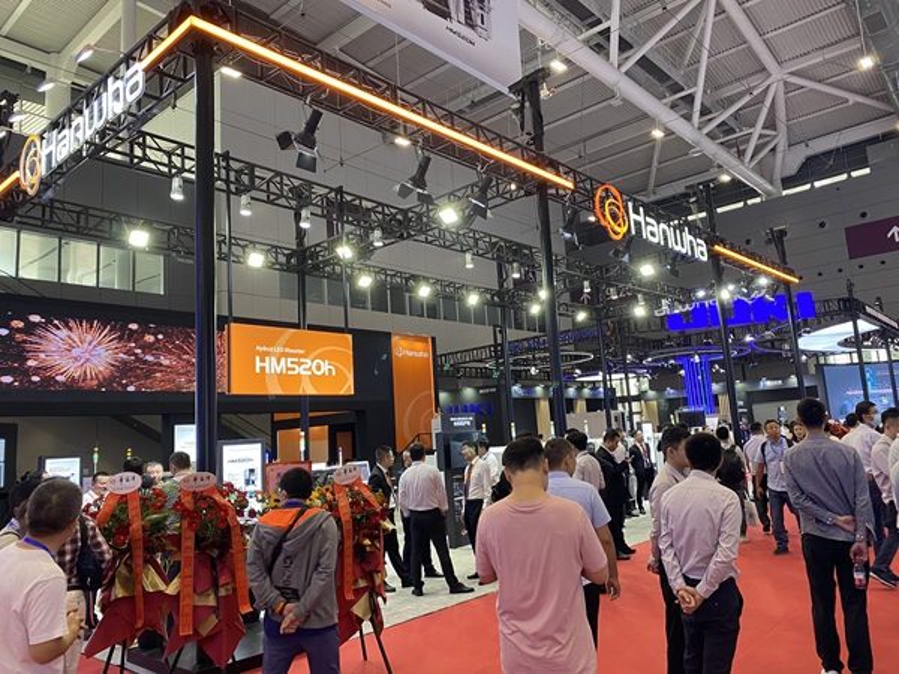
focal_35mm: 26
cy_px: 337
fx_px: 675
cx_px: 450
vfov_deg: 53.1
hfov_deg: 67.3
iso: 64
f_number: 1.8
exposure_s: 1/50
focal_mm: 4.25
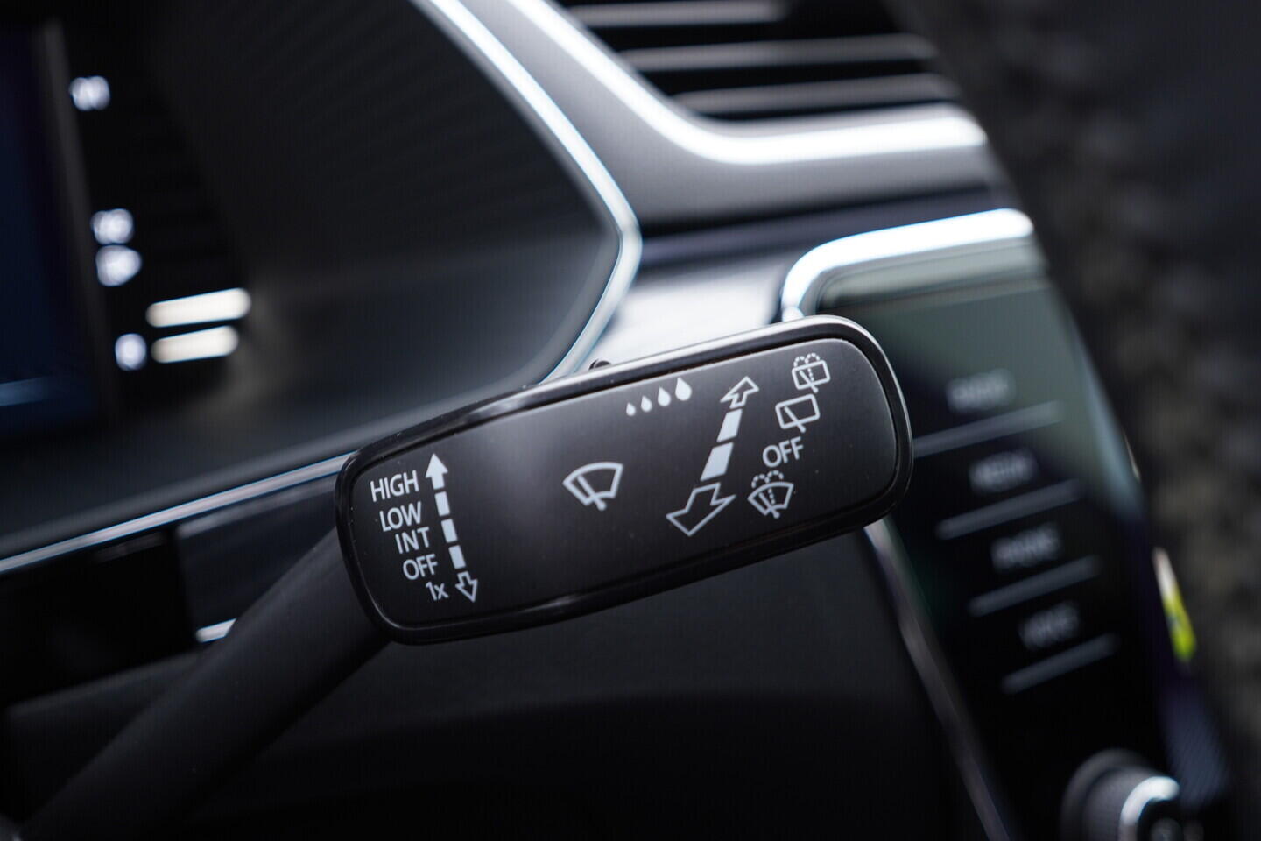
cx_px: 630
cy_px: 420
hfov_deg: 53.1
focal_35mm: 36
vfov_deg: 36.9
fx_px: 1261
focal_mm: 24
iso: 320
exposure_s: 1/40
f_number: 2.8
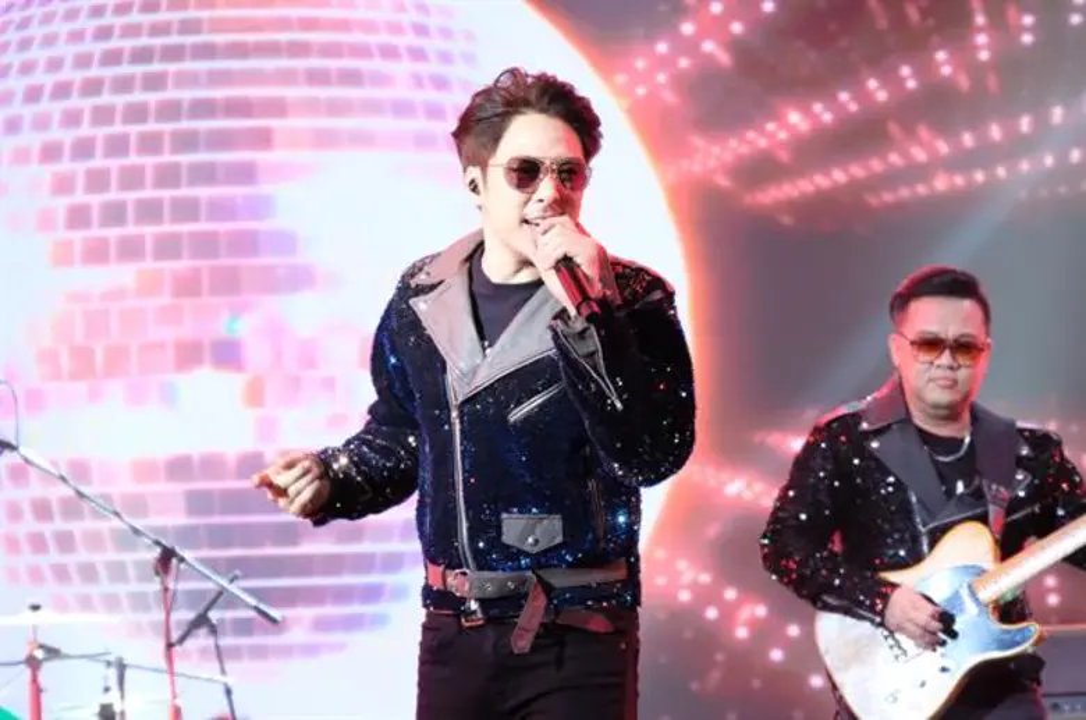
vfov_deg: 6.7
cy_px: 360
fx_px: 6113
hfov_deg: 10.2
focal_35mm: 203
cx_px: 543
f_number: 5.6
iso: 12800
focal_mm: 135
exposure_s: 1/250
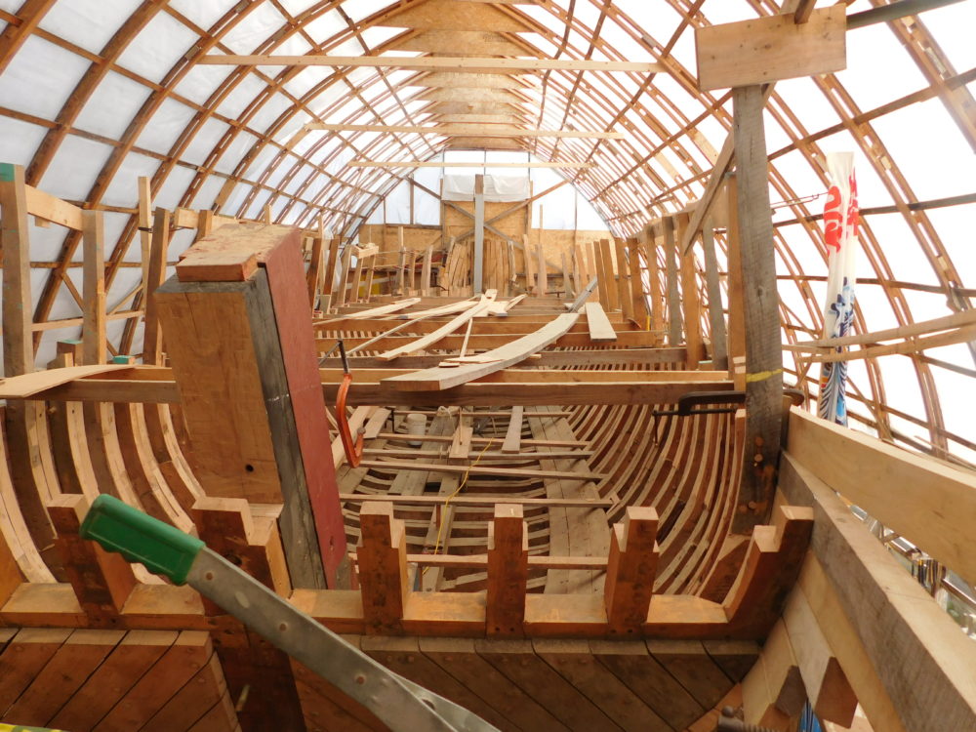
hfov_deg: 73.9
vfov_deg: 58.9
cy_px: 366
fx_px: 648
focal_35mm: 23
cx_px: 488
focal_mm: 4
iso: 125
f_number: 3
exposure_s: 1/400
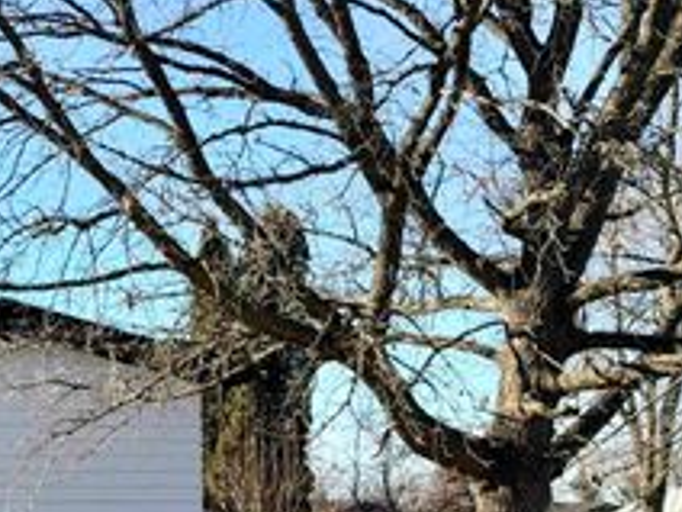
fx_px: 2226
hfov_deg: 16.9
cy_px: 369
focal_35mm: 113
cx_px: -58
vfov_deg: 13.1
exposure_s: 1/3096
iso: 64
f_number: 1.78
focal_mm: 6.76
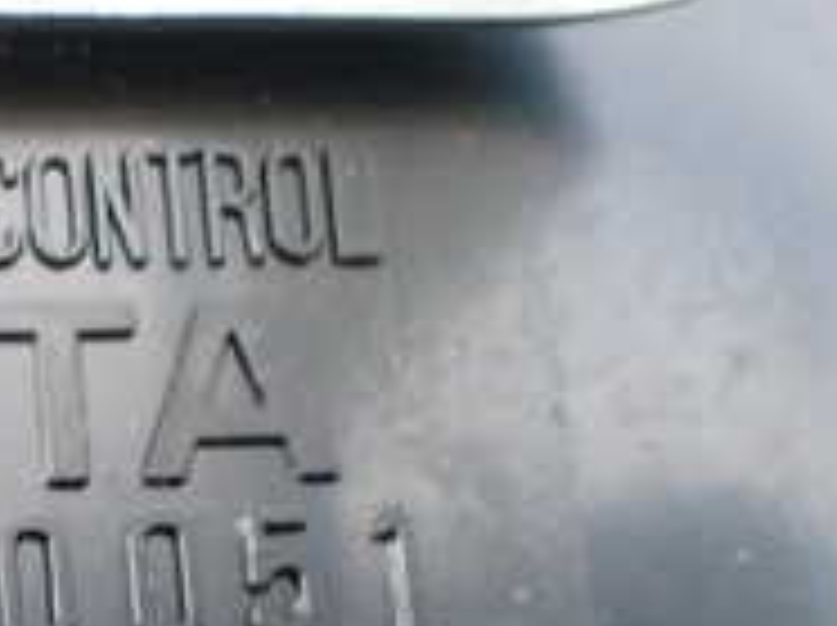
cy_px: 685
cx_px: -216
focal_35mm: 97
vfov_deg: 14.8
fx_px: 2342
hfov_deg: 18.9
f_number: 2.3
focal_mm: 5.4
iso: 800
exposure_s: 1/30
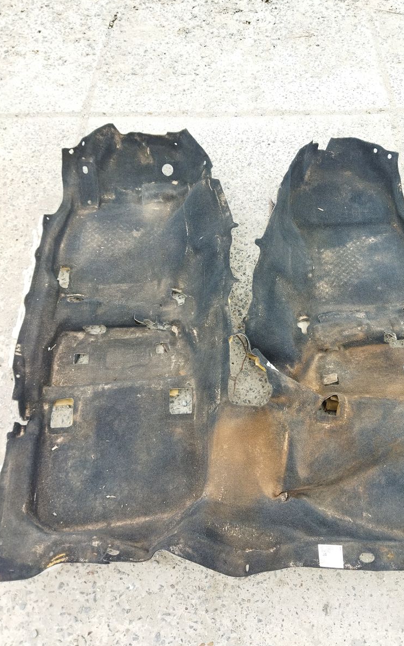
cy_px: 322
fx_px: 511
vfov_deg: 64.6
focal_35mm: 29
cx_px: 241
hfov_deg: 43.0
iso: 100
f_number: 1.79
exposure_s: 1/341
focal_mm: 4.71
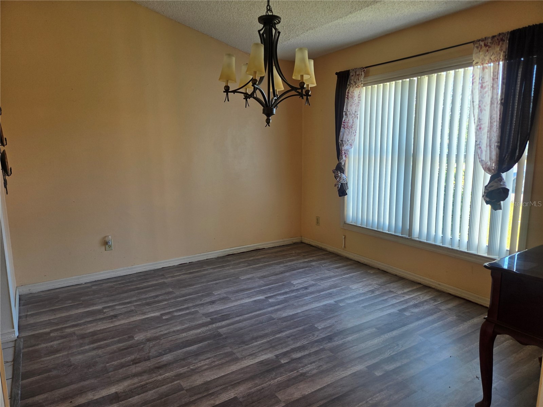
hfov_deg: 73.9
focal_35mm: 23
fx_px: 361
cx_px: 272
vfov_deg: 58.9
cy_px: 204
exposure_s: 1/120
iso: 50
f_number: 1.8
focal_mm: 5.4
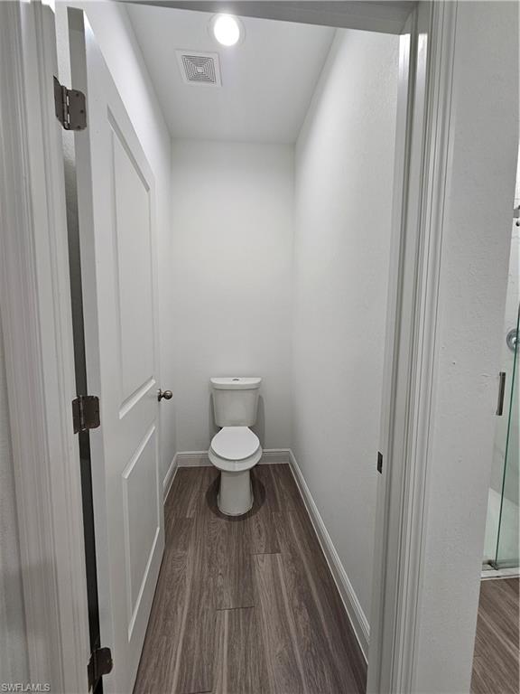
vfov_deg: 106.2
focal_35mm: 13
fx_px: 260
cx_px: 260
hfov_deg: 89.9
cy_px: 347
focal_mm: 2.2
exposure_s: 1/60
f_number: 2.2
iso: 100
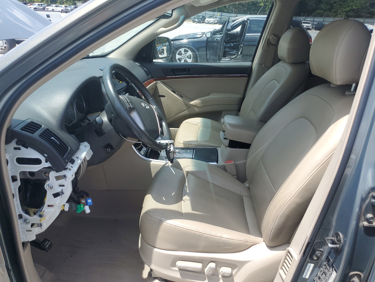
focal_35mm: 26
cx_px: 188
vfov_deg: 53.1
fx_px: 282
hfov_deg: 67.3
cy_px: 141
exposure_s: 1/1429
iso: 50
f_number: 1.5
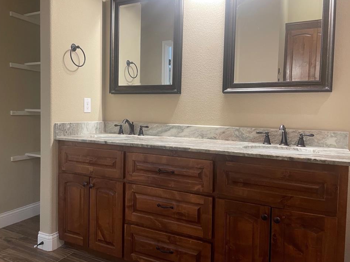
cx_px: 172
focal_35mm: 28
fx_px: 283
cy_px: 125
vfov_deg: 49.7
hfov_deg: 63.4
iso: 160
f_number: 1.6
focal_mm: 4.2
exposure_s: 1/60
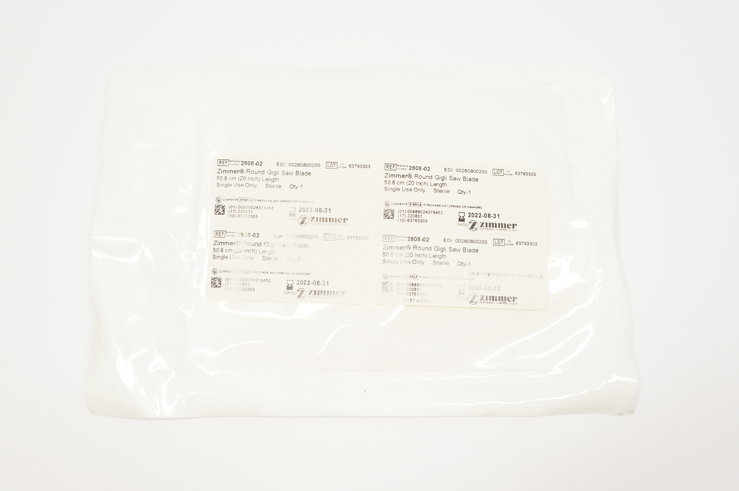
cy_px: 246
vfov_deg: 35.4
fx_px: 769
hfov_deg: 51.3
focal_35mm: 38
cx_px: 370
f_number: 6.3
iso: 400
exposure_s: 1/50
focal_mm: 25
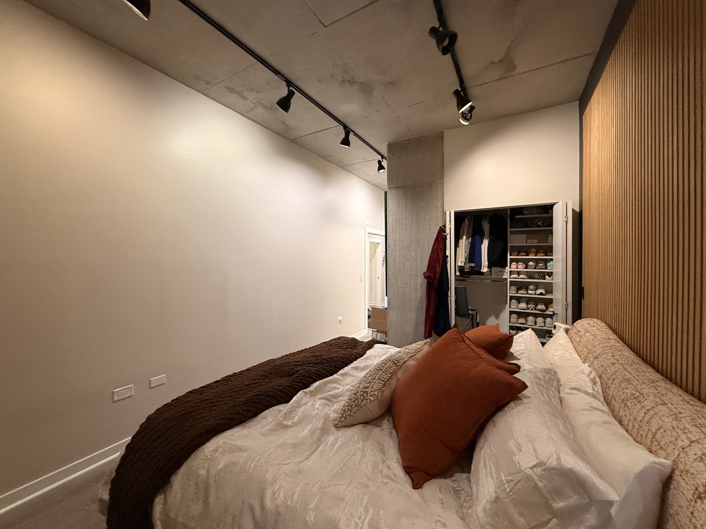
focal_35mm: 14
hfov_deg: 102.1
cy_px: 264
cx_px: 353
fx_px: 286
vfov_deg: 85.7
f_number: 2.2
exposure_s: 1/60
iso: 400
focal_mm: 2.22
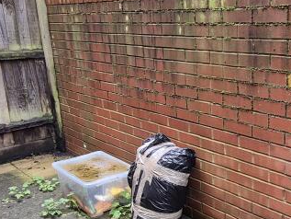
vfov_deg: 34.2
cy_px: 133
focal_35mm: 42
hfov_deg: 41.4
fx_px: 353
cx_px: 259
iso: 64
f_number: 2.2
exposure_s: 1/50
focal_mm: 2.2
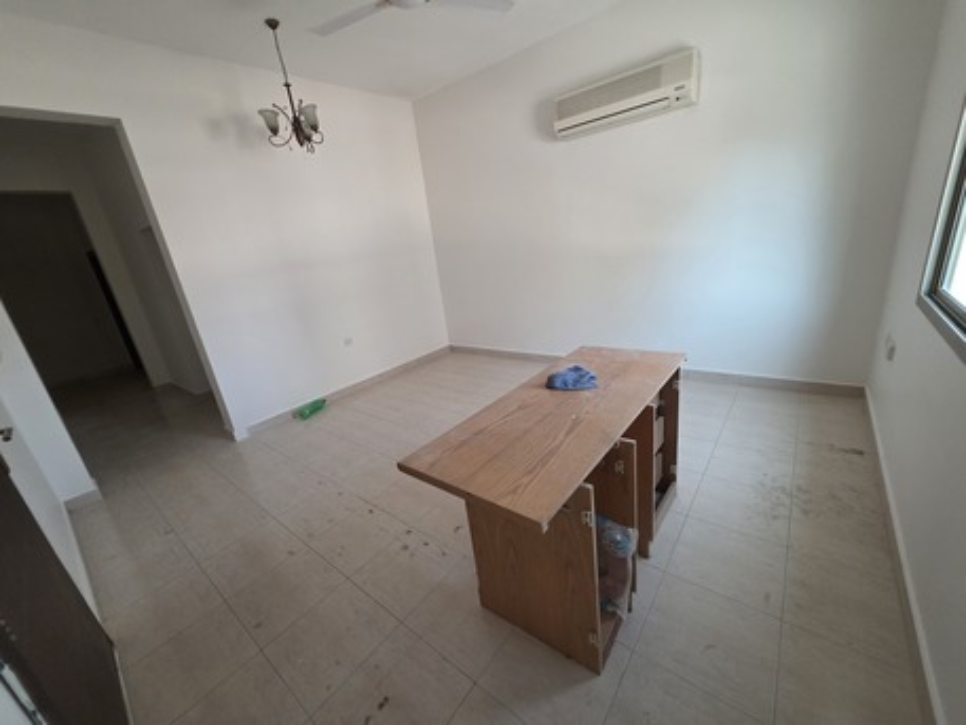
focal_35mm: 13
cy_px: 362
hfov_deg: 106.2
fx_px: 363
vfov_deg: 89.9
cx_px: 483
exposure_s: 1/100
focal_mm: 2.2
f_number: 1.9
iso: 320
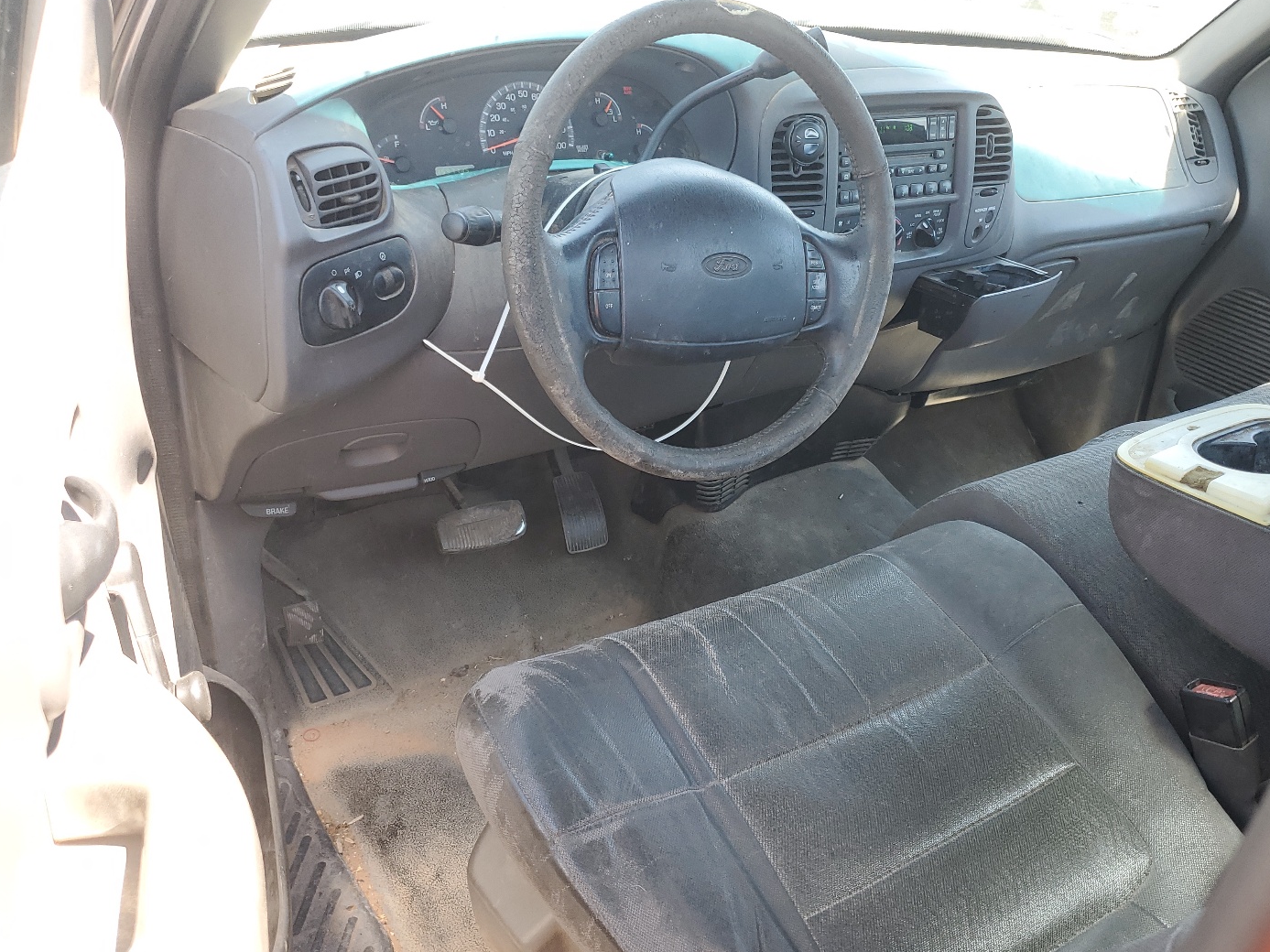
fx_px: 1101
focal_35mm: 30
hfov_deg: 59.8
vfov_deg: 46.7
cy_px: 536
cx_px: 710
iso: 50
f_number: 1.5
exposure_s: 1/125
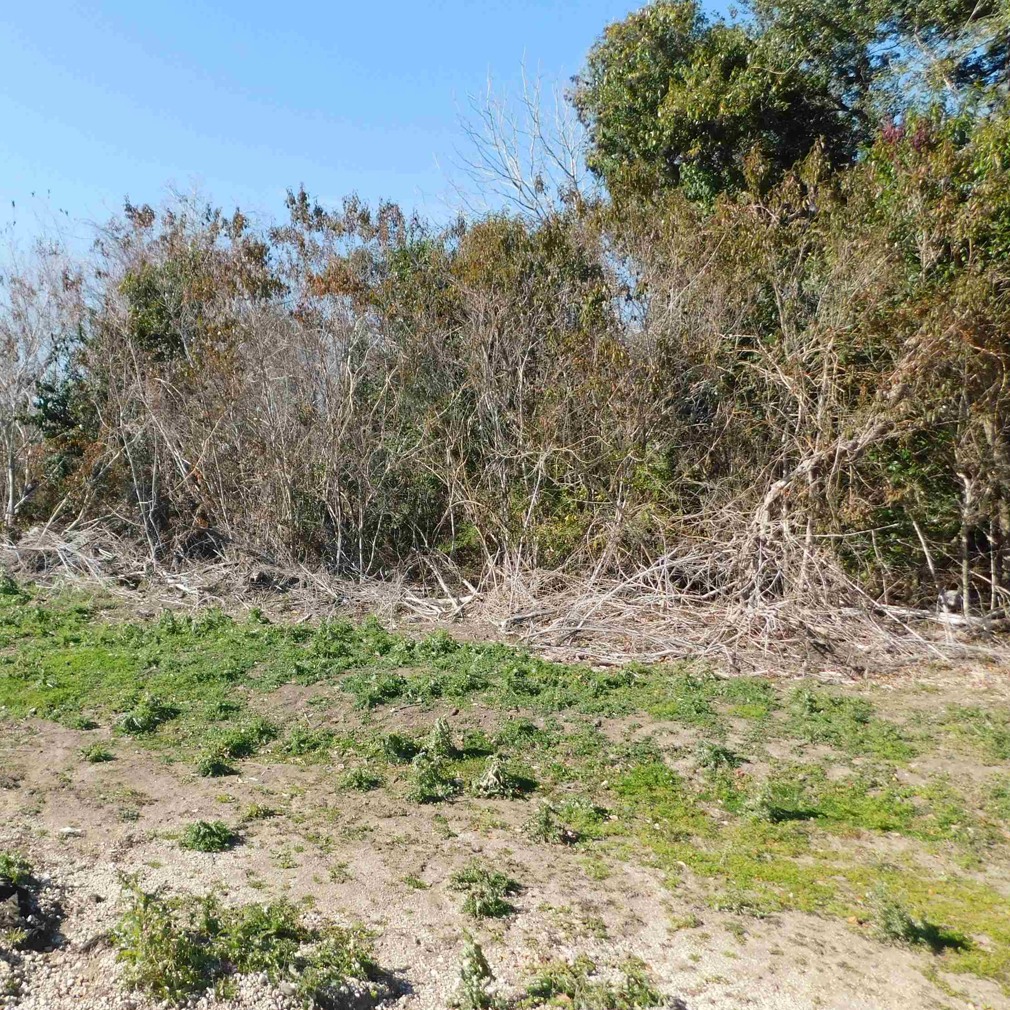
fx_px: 924
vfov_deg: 57.3
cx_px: 319
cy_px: 507
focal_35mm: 28
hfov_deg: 55.8
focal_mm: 4
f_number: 3
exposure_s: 1/1000
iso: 125
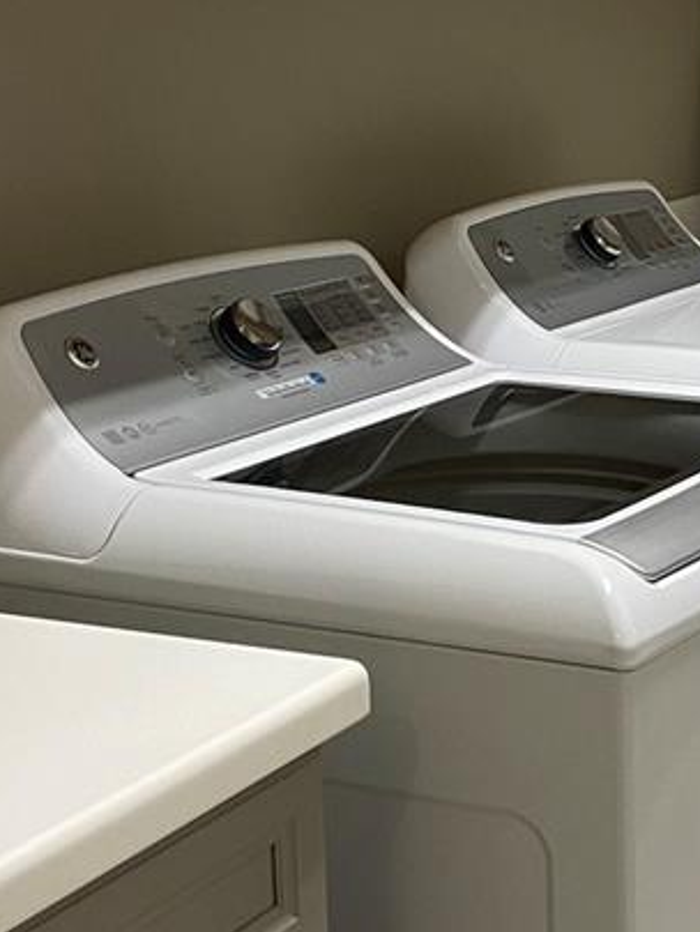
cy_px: 417
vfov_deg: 25.3
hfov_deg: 18.8
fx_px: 2075
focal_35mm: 77
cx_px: 659
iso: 125
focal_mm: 4.25
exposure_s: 1/57
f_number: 1.8
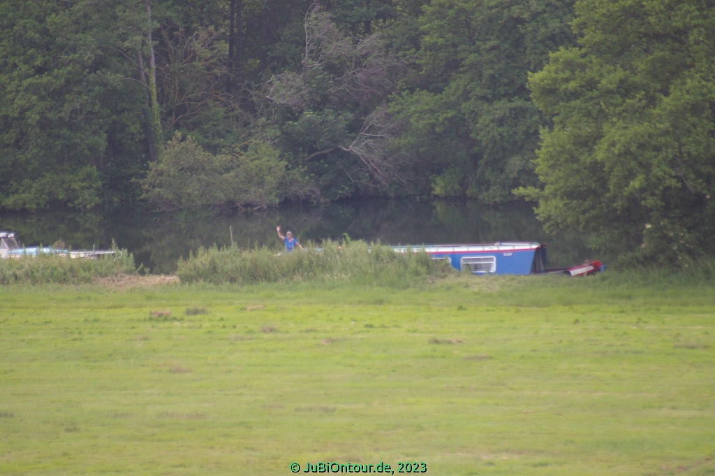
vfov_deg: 4.4
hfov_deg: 6.5
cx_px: 358
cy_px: 238
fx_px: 6251
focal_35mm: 315
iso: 800
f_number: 5.6
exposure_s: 1/250
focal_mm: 210
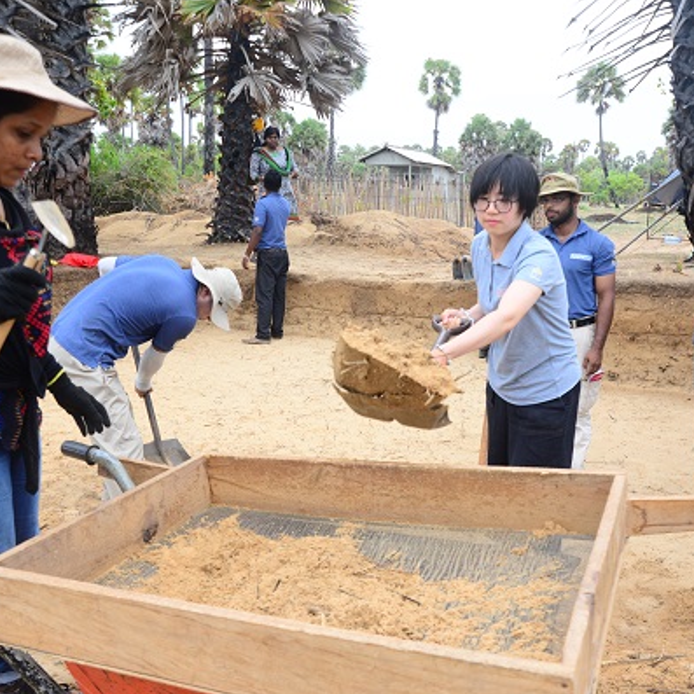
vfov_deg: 46.0
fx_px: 817
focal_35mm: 36
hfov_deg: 46.0
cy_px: 346
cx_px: 332
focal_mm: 28
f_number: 6.3
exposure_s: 1/200
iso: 400
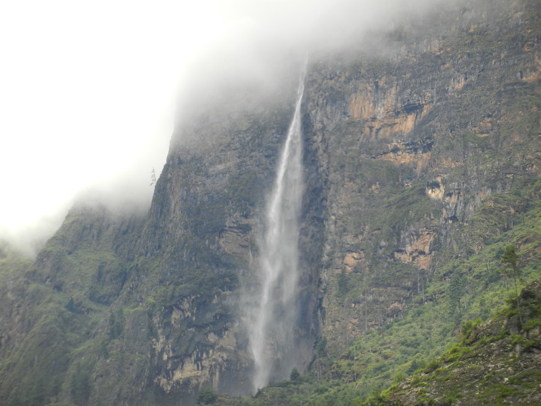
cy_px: 203
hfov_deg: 6.8
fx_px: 4564
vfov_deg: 5.1
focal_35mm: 292
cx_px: 270
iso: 160
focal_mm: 52.6
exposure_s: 1/200
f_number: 5.3
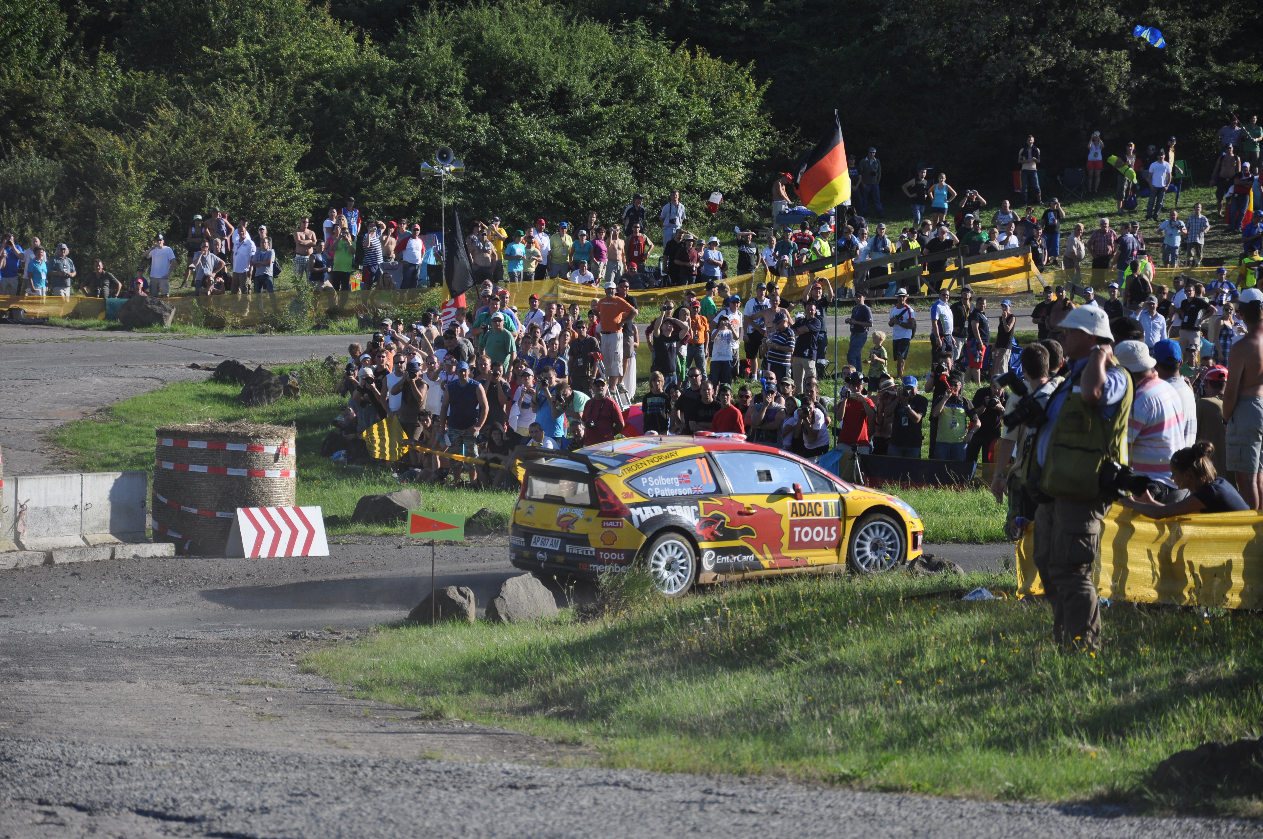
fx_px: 5519
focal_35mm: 158
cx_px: 632
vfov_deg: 8.7
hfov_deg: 13.1
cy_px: 420
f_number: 7.1
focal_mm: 105
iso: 200
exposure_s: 1/800
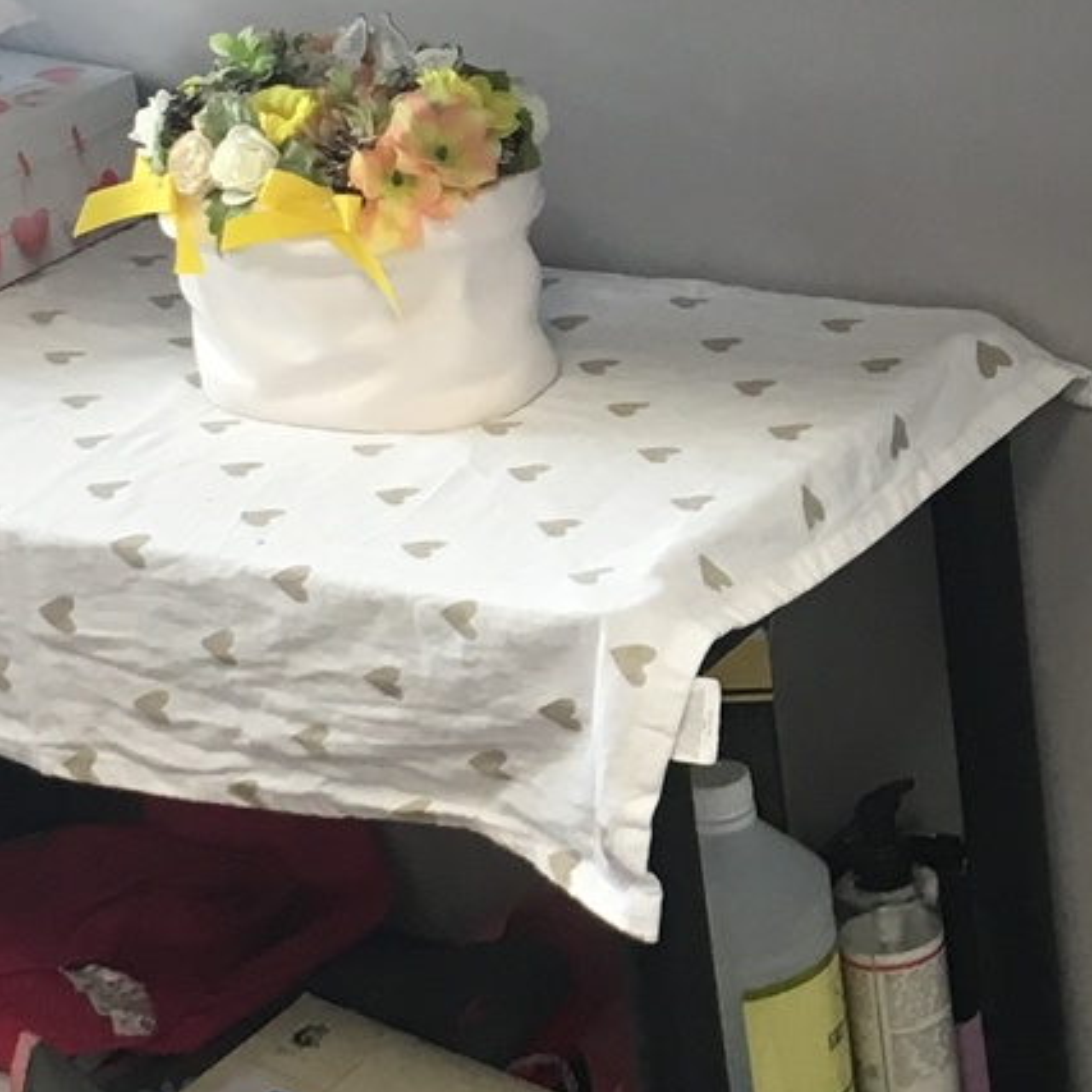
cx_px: 1222
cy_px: 463
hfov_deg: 13.9
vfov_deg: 14.2
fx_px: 4390
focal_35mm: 123
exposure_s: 1/33
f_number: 2.2
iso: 40
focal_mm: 4.15
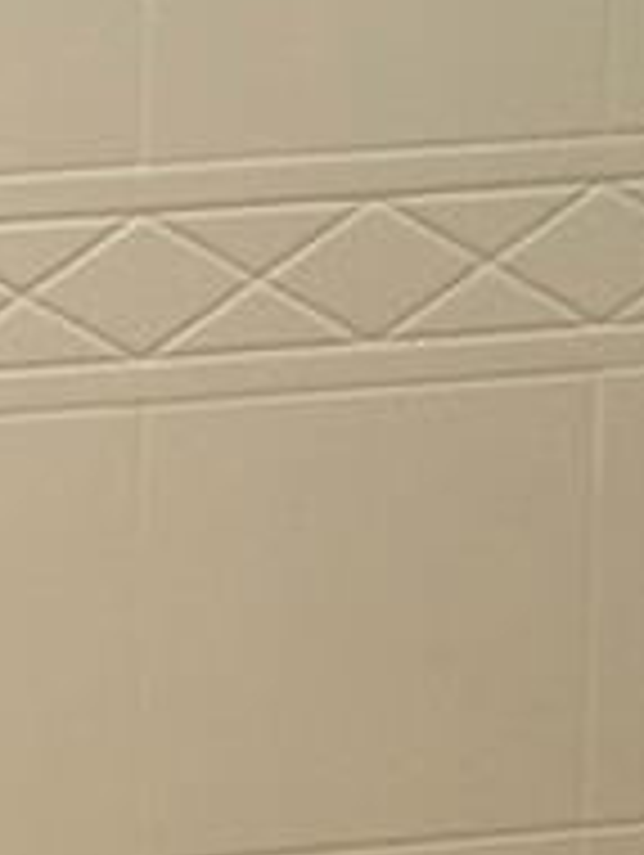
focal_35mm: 82
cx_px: -901
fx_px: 2030
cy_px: 423
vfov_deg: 23.8
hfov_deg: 13.3
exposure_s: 1/60.2
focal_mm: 2.2
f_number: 2.2
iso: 200
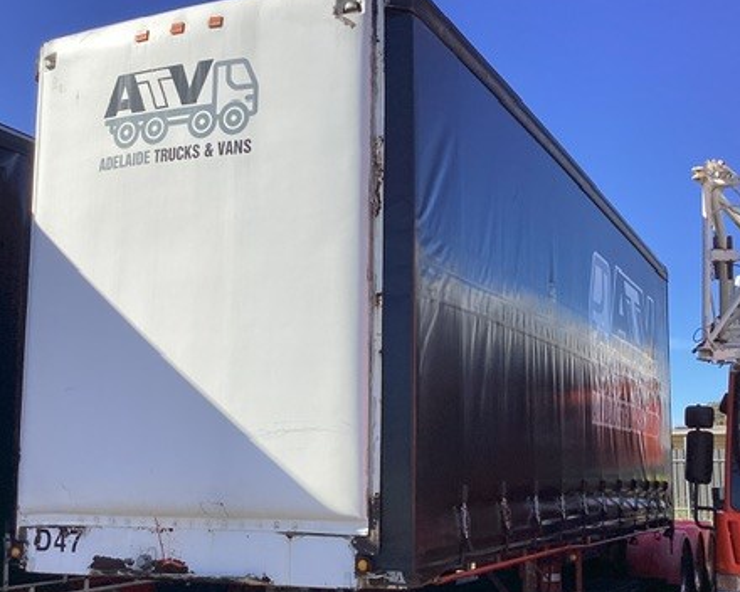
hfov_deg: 41.9
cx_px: 417
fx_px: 964
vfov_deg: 34.1
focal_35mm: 44
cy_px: 343
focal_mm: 3.3
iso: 25
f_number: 2.4
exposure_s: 1/1733
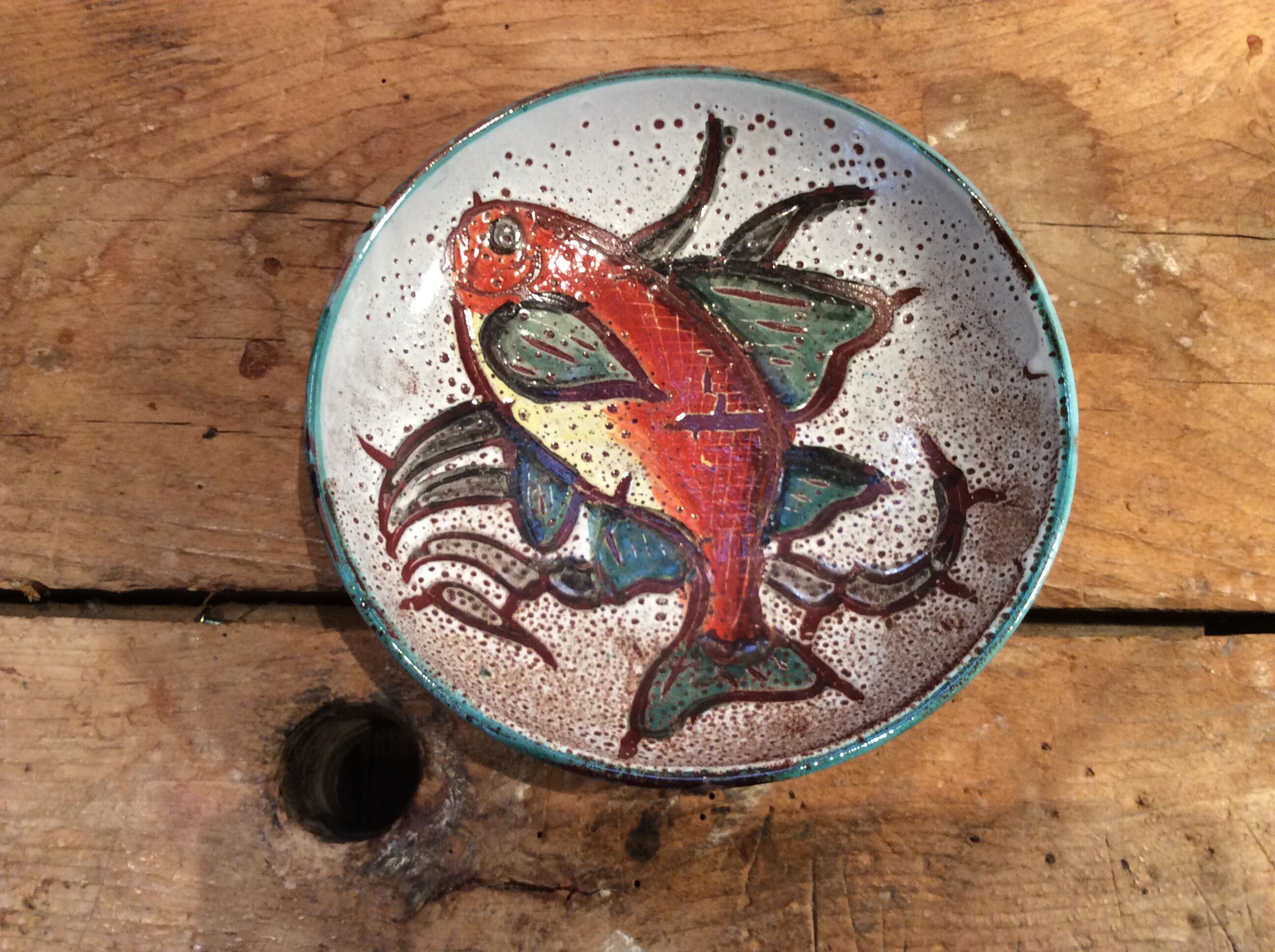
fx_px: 1177
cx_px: 638
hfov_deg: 56.9
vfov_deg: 44.1
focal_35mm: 32
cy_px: 476
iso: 80
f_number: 2.4
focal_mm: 3.3
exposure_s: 1/25
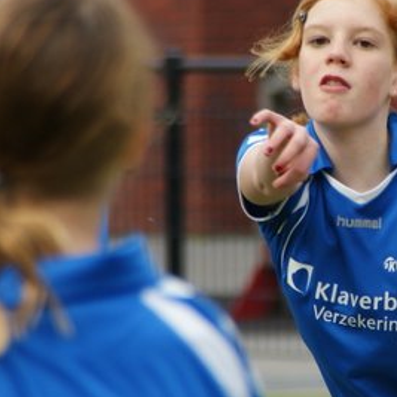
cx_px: 354
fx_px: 15882
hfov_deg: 1.4
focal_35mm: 1224
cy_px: 174
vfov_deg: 1.4
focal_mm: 250
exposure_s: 1/320
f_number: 6.3
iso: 100
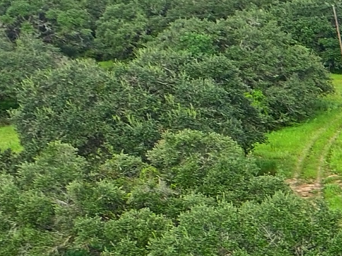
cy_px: 330
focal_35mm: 100
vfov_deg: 14.2
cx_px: 757
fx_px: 988
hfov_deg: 14.7
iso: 100
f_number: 2.8
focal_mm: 3.6
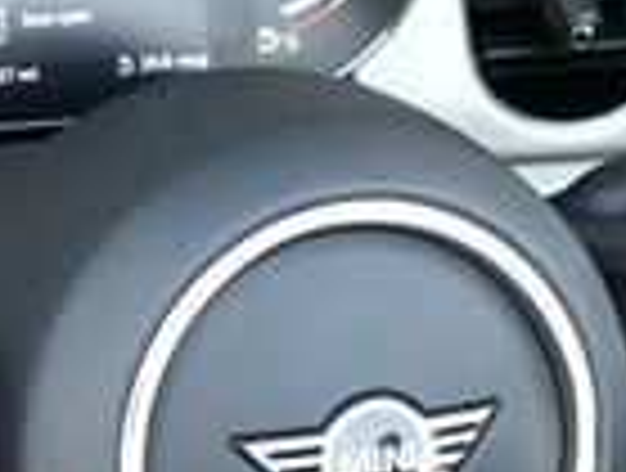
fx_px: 2883
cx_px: 495
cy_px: 414
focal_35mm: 159
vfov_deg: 9.3
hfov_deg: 12.3
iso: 640
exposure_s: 1/250
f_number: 3.5
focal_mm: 18
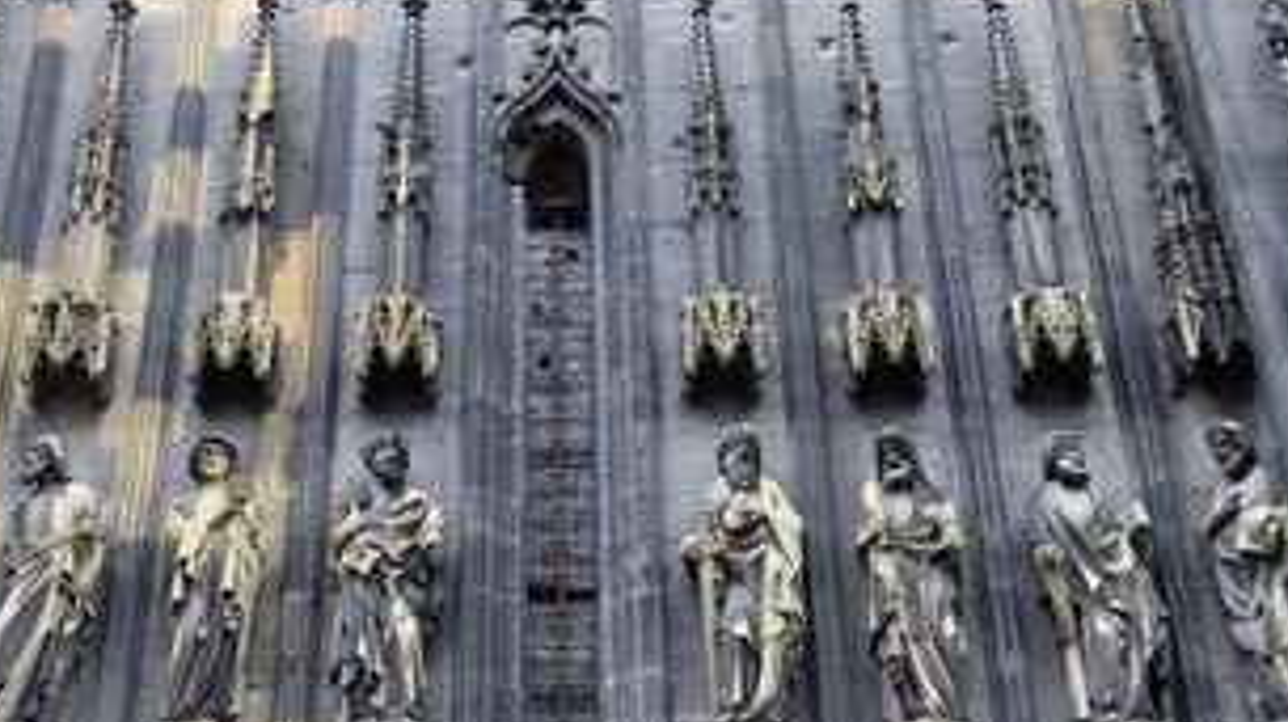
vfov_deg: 22.9
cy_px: 464
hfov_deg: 39.8
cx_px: 553
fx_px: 1775
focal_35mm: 52
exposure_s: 1/60
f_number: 5
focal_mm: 36
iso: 400
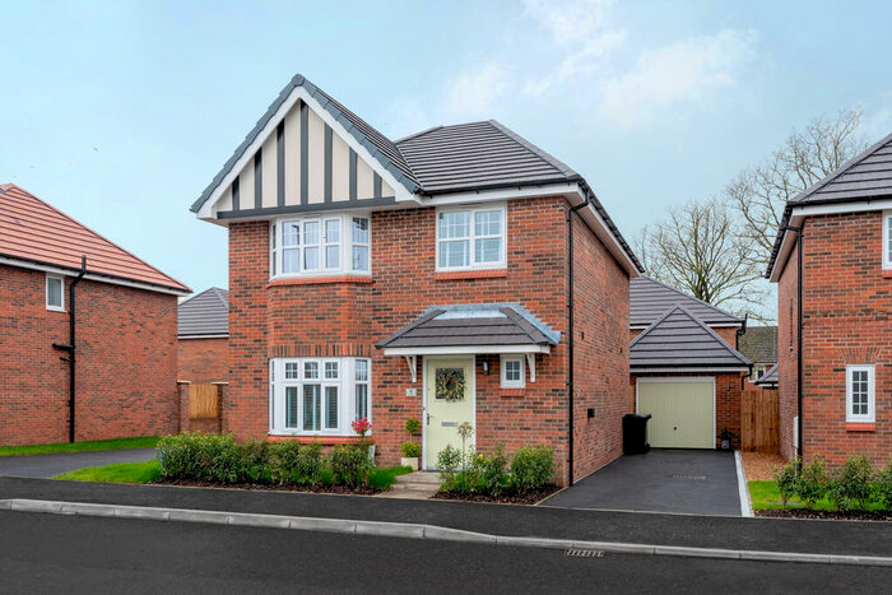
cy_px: 298
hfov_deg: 61.9
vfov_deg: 43.6
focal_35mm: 30
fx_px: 743
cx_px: 446
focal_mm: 30
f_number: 8
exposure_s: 1/1000
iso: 400
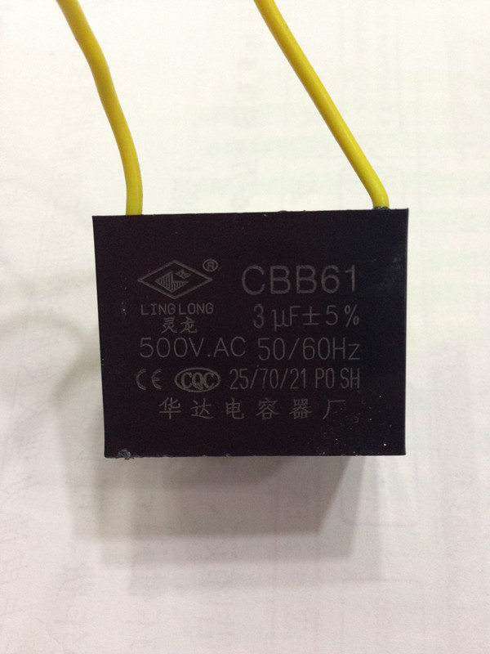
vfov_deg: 55.4
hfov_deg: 42.9
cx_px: 245
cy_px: 327
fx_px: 623
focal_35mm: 33
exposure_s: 1/20
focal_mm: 4.12
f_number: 2.4
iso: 160
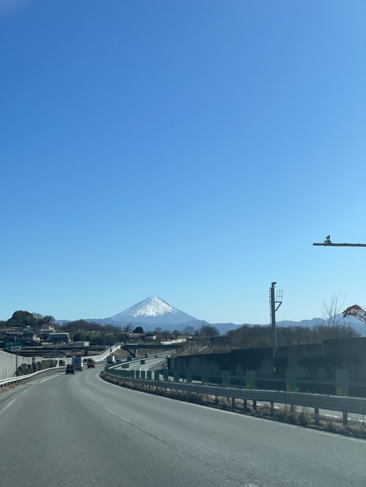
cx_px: 183
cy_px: 244
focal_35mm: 52
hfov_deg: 28.0
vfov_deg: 36.8
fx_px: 733
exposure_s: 1/2817
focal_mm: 6
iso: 25
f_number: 2
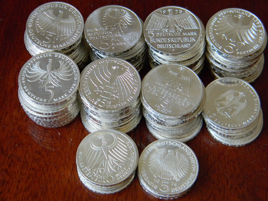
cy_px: 100
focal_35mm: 83
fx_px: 643
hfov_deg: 23.6
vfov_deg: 17.8
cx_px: 134
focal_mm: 15.1
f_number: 4.5
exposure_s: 1/30
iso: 374
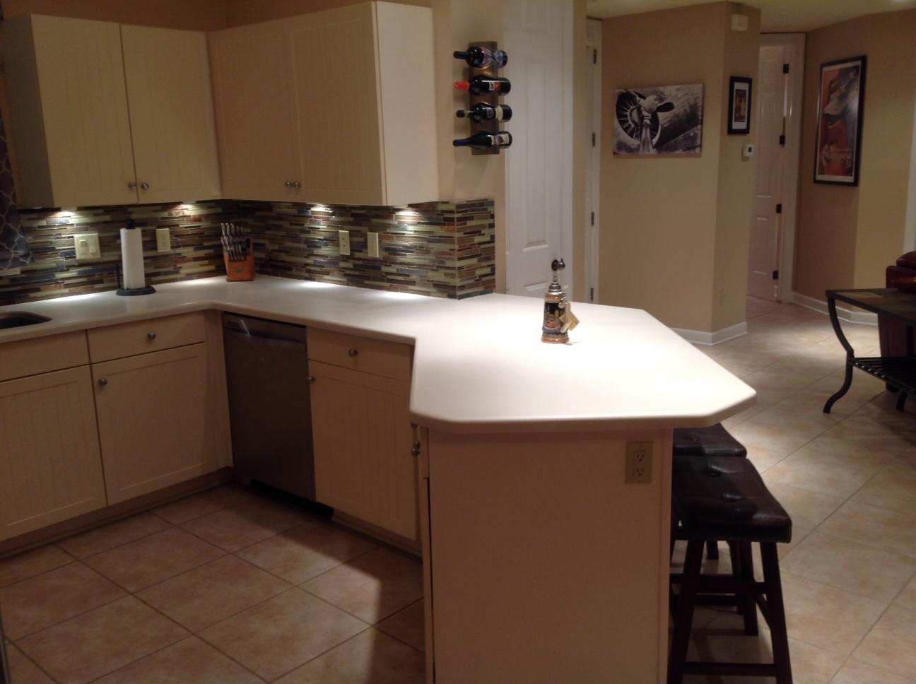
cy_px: 342
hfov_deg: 52.7
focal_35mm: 35
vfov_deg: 40.6
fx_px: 925
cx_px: 458
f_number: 2.4
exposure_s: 1/15
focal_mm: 4.28
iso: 64
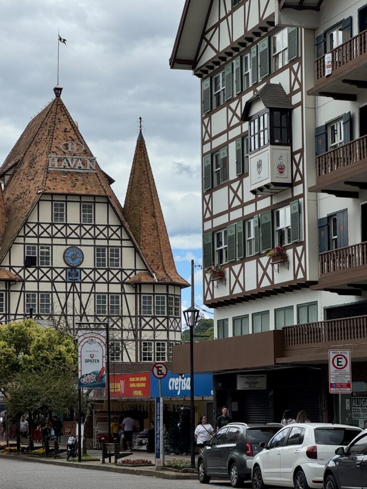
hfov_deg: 16.4
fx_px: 1272
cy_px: 259
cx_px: 166
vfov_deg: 21.8
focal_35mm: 90
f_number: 2.8
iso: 25
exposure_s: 1/1220
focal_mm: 9
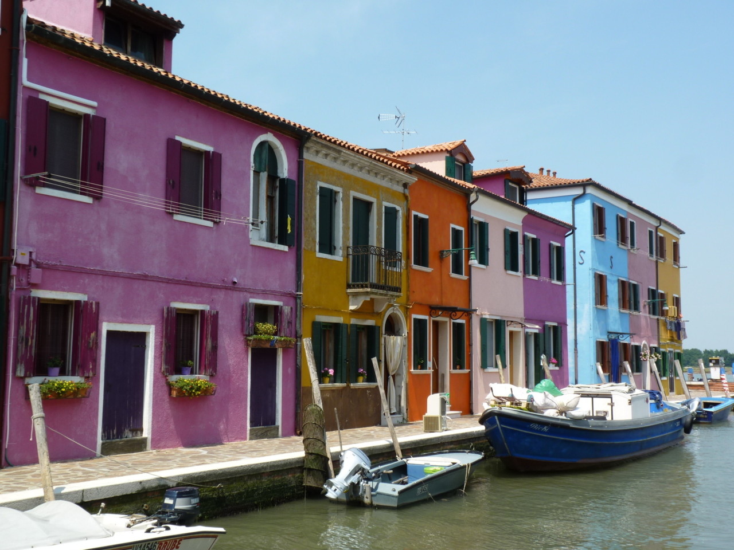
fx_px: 848
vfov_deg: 36.0
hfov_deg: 46.8
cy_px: 275
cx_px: 367
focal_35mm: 40
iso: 80
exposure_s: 1/250
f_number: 5.6
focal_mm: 7.2
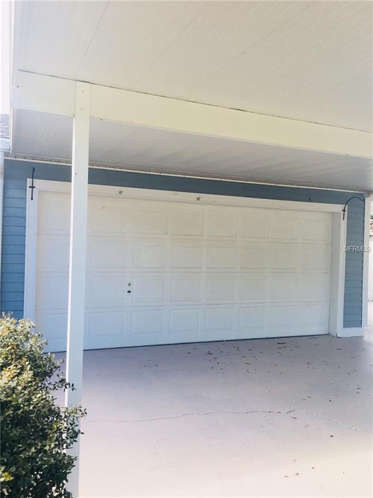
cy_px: 249
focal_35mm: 29
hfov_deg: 48.2
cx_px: 186
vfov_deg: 61.7
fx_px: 417
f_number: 2.2
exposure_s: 1/361
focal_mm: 4.15
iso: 25
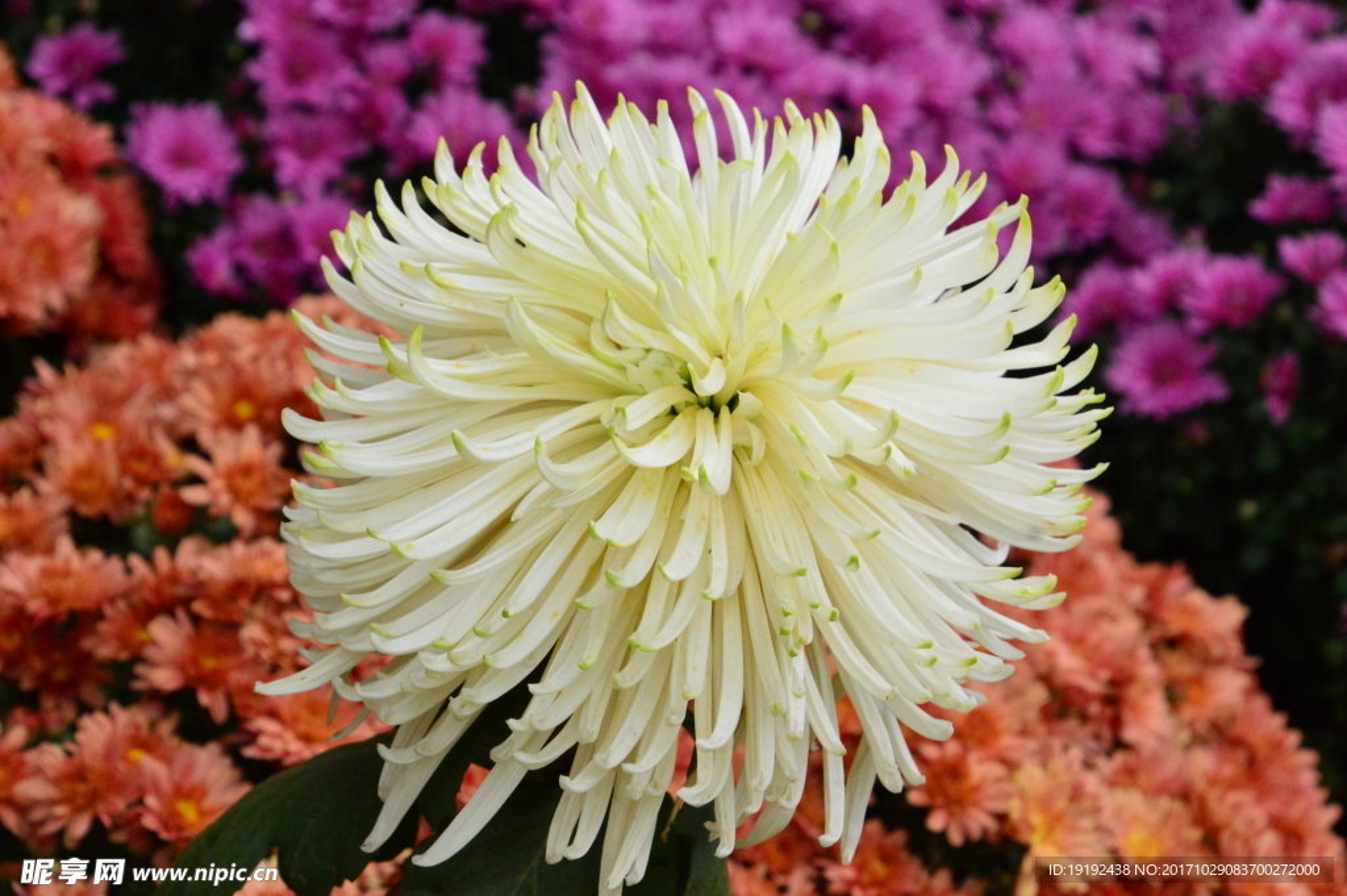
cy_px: 448
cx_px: 674
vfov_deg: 7.5
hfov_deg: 11.2
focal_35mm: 183
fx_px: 6842
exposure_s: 1/250
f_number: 13
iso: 3200
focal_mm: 122
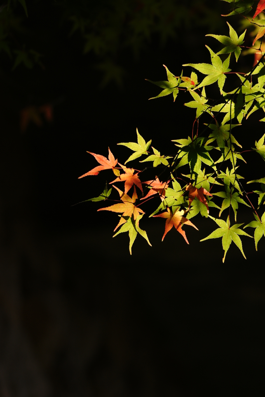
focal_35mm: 270
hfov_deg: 5.1
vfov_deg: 7.6
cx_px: 132
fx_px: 2983
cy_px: 198
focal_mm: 180
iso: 200
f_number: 5.6
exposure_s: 1/200
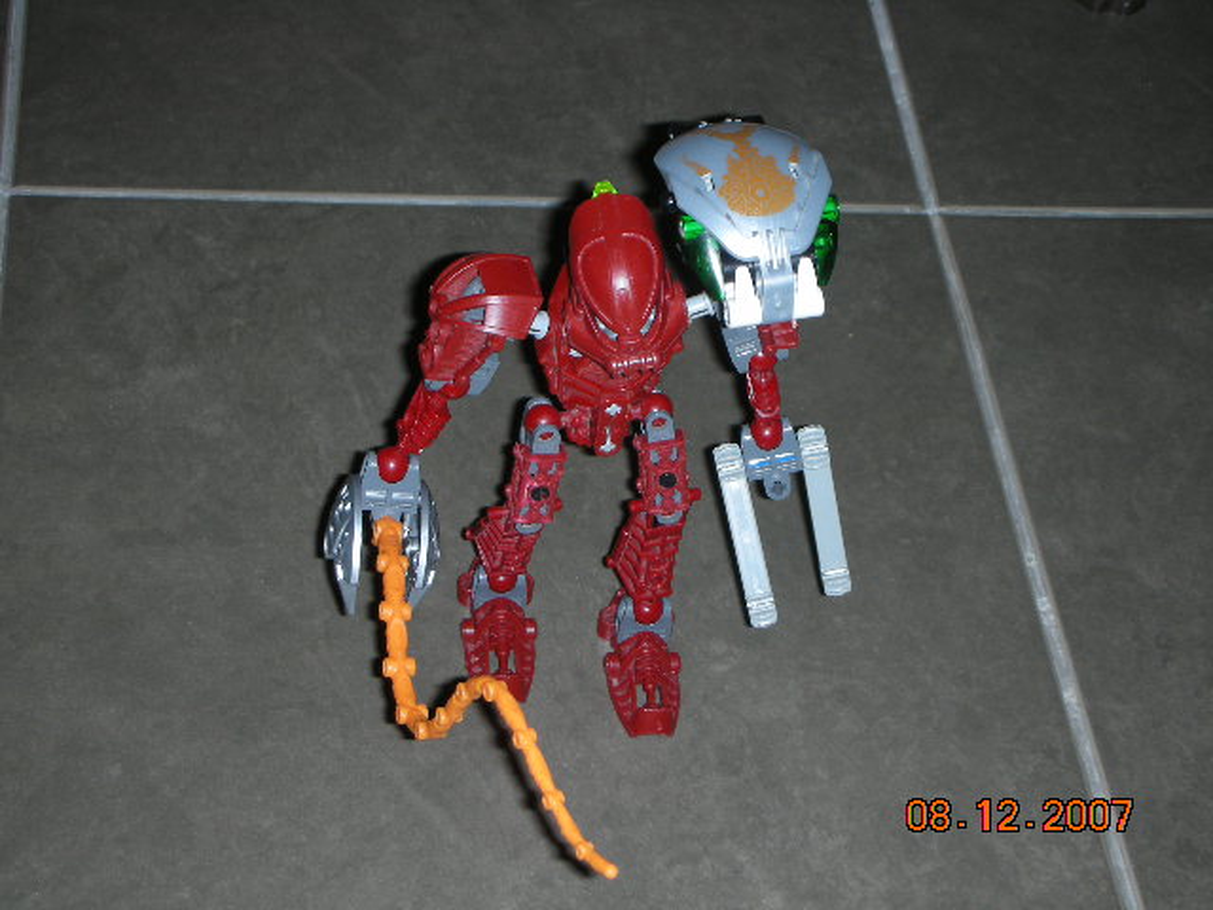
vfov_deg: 20.2
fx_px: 2558
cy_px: 455
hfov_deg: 26.7
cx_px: 606
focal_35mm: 73
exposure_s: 1/120
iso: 50
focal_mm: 12.2
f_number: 4.1
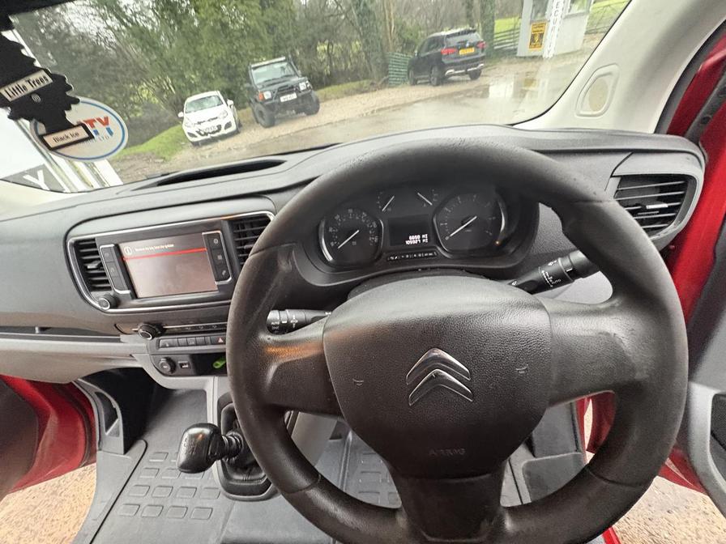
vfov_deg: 85.7
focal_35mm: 14
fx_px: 294
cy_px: 272
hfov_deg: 102.1
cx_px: 363
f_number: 2.2
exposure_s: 1/43
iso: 800
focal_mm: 2.22
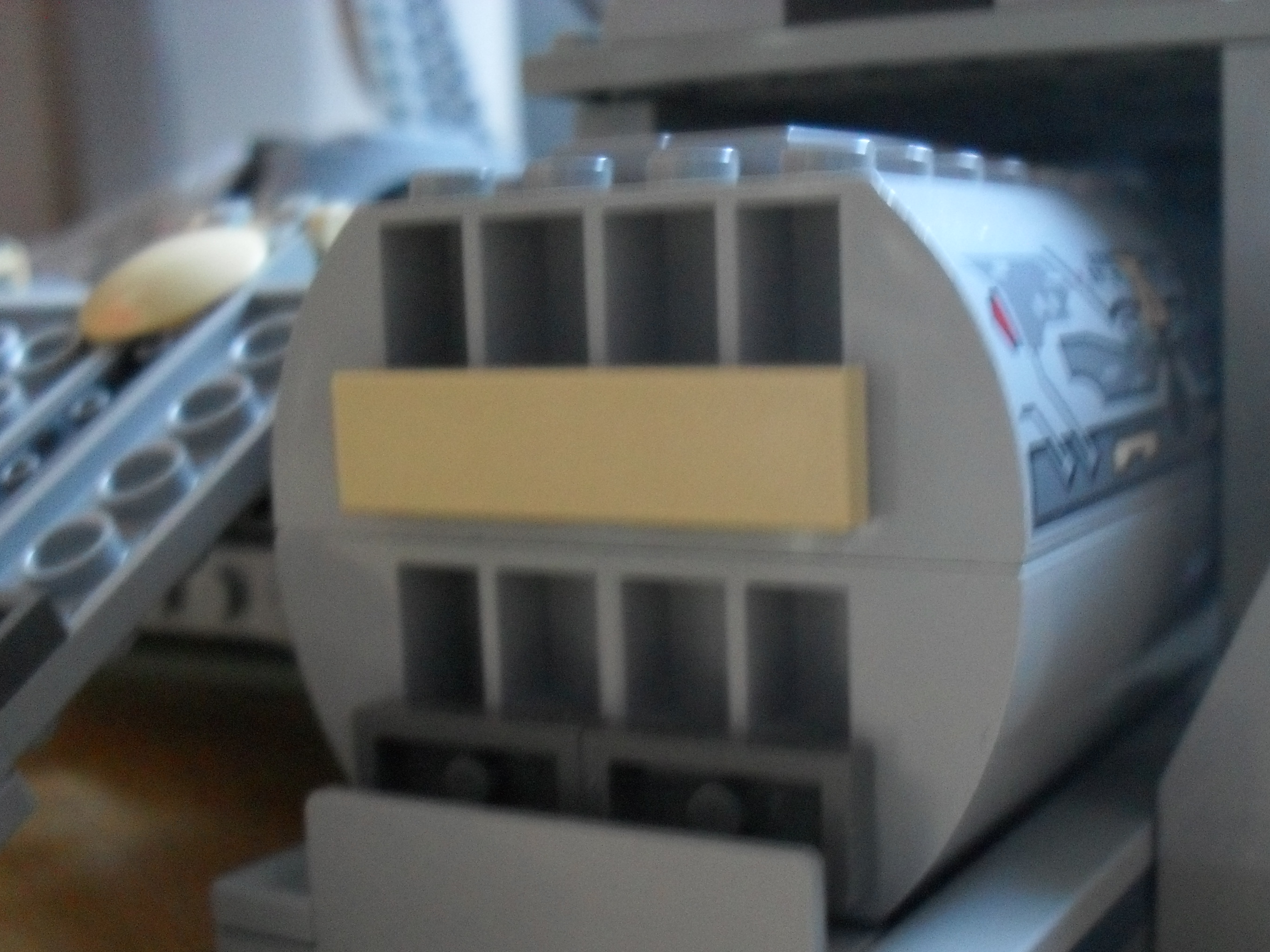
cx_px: 806
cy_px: 637
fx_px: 1724
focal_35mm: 47
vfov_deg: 30.6
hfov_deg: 40.1
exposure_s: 1/15
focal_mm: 6.3
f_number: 3.2
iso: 400
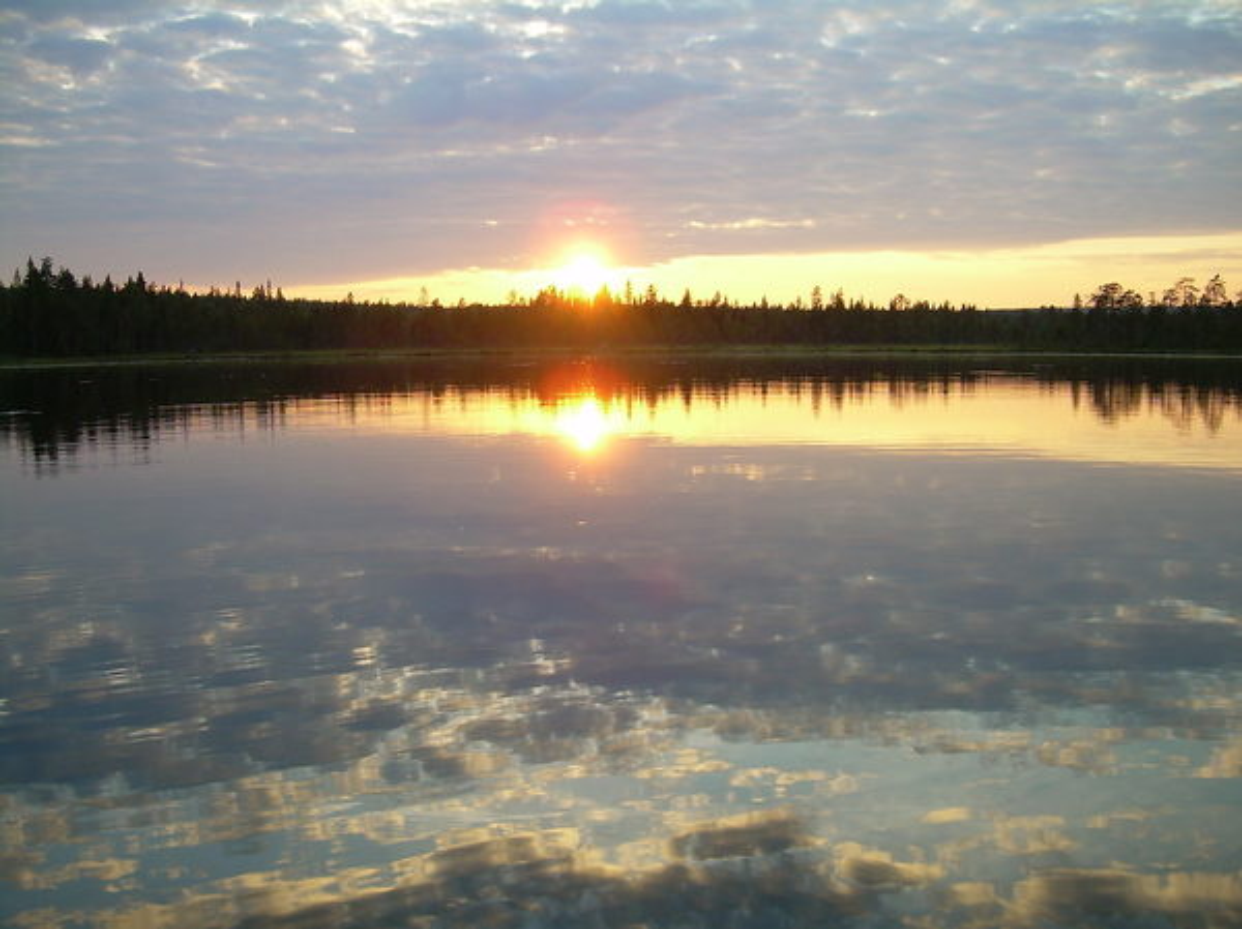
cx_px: 621
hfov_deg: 49.0
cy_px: 464
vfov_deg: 37.7
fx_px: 1362
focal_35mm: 38
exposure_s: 1/162
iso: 50
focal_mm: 6.3
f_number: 2.8
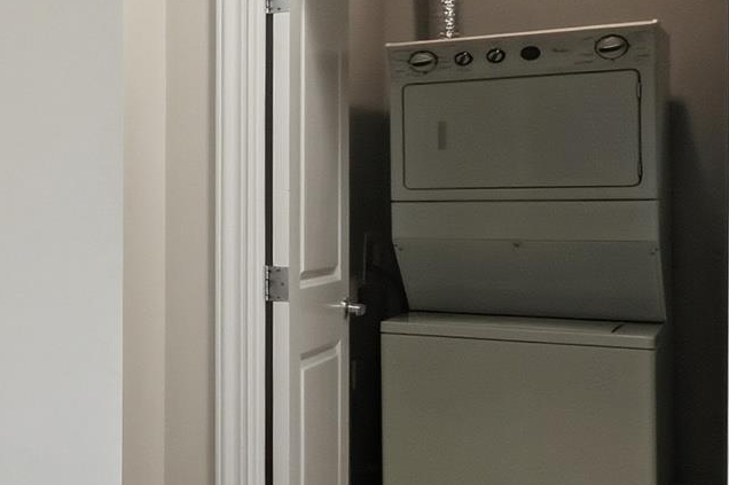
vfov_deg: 24.6
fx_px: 1113
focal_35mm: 55
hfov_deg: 23.0
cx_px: -533
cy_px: 206
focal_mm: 14
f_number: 8
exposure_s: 1/80
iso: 100
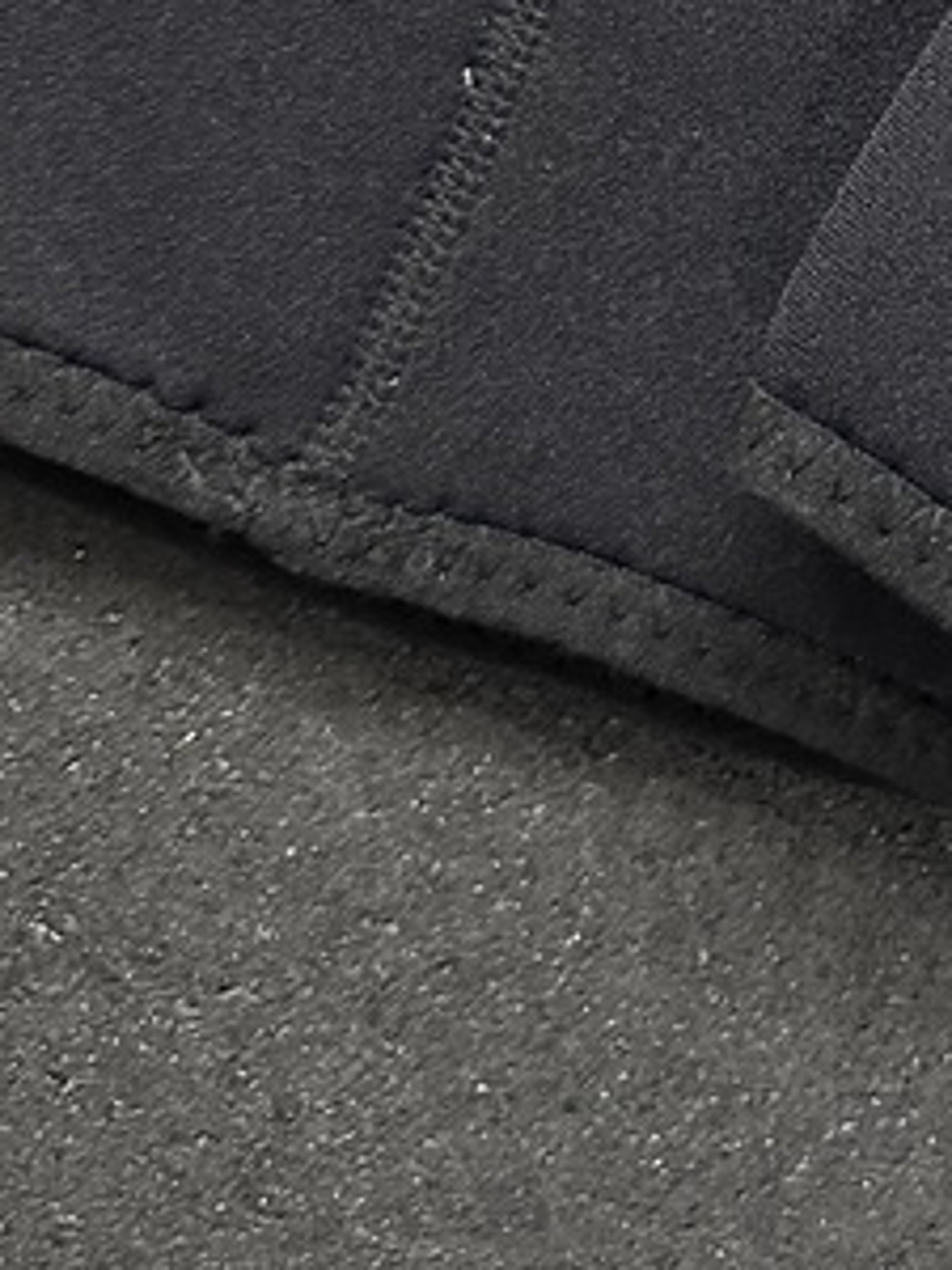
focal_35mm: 82
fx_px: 3007
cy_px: -394
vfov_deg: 21.5
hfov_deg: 16.8
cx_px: 1303
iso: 800
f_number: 1.78
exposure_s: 1/25
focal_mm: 6.86
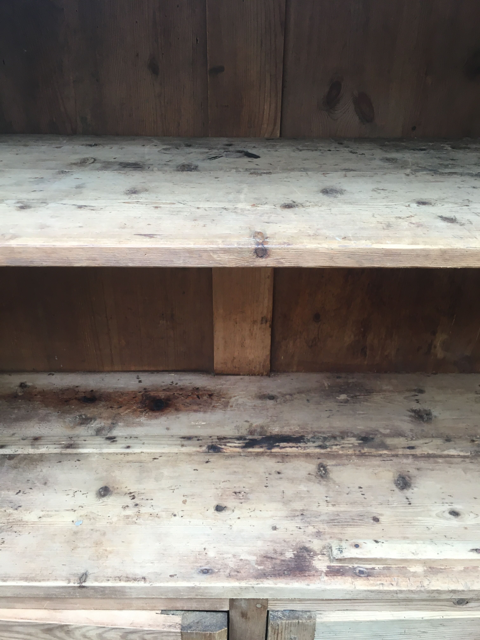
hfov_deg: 48.2
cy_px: 320
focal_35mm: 29
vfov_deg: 61.7
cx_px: 240
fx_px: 536
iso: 40
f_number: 2.2
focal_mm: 4.15
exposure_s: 1/33
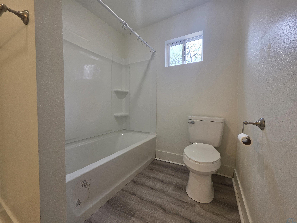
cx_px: 148
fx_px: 112
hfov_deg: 106.2
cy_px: 112
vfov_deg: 89.9
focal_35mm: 13
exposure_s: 1/120
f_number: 1.9
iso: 80
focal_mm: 2.2
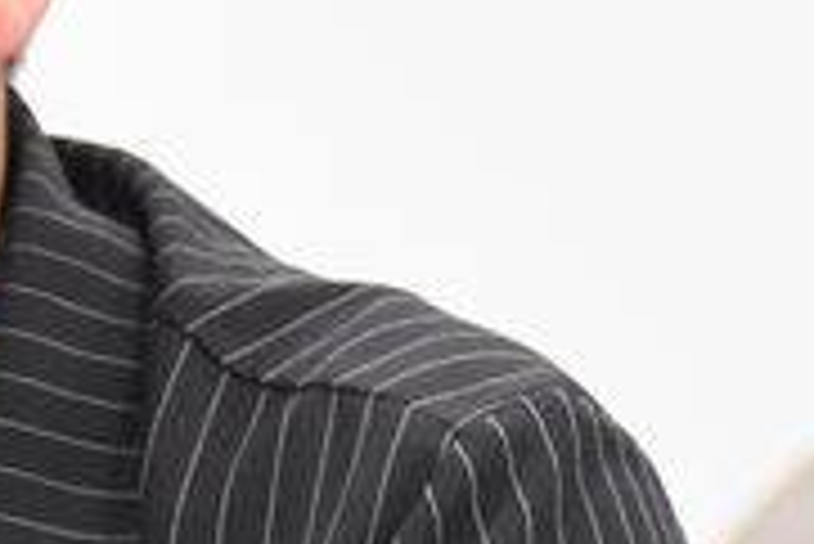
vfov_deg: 1.7
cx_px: -351
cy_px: 735
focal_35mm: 802
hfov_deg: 2.6
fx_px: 18148
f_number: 5.3
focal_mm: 95
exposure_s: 1/50
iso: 4500
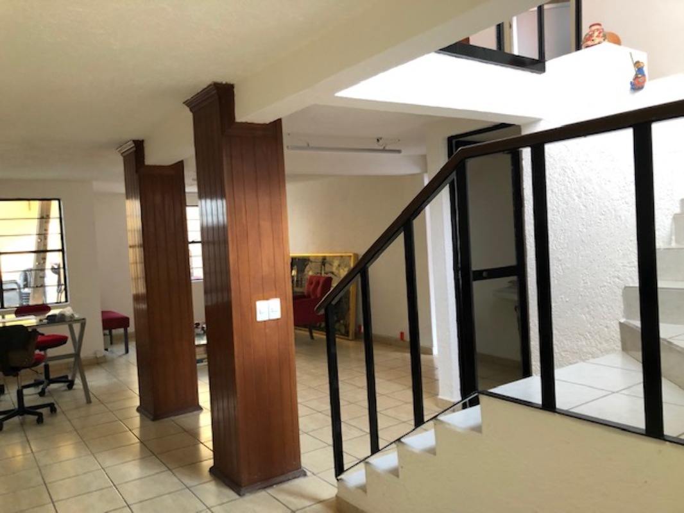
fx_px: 553
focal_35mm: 28
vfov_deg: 49.8
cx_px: 342
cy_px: 256
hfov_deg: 63.4
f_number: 1.8
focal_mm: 3.99
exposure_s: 1/30
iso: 40
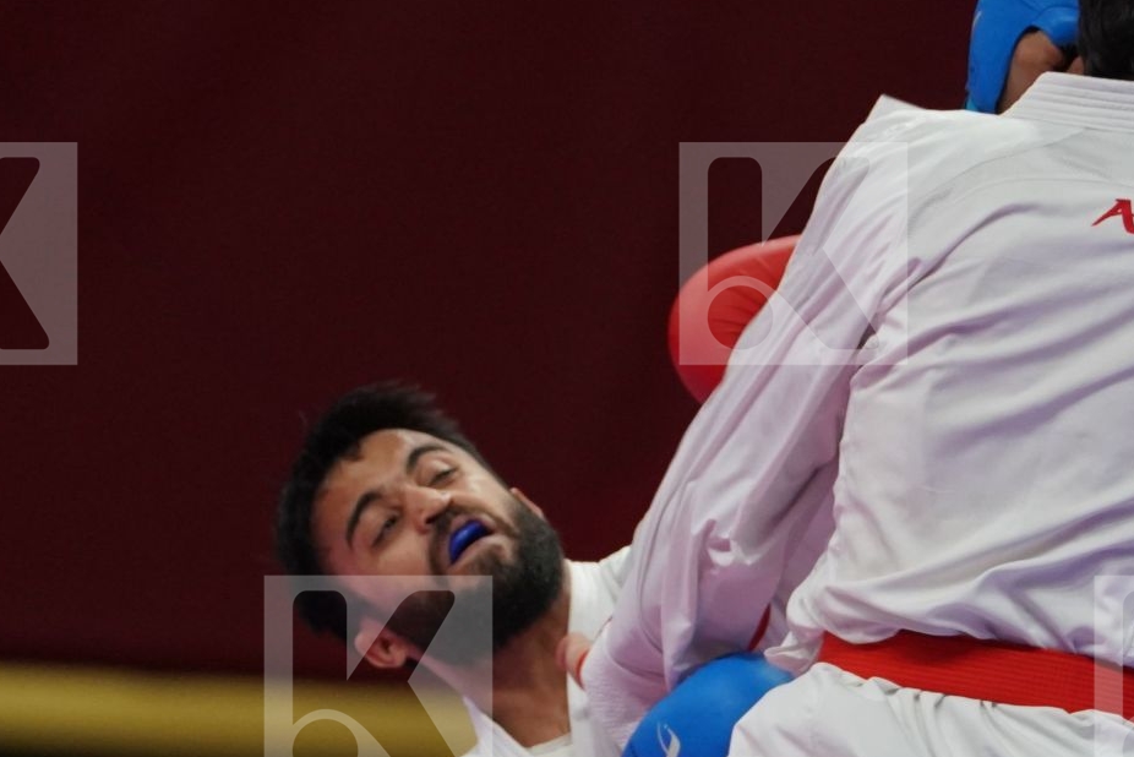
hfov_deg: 2.5
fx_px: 25711
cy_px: 687
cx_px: 794
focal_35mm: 816
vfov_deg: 1.7
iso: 2500
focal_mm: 280
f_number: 4
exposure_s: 1/1000
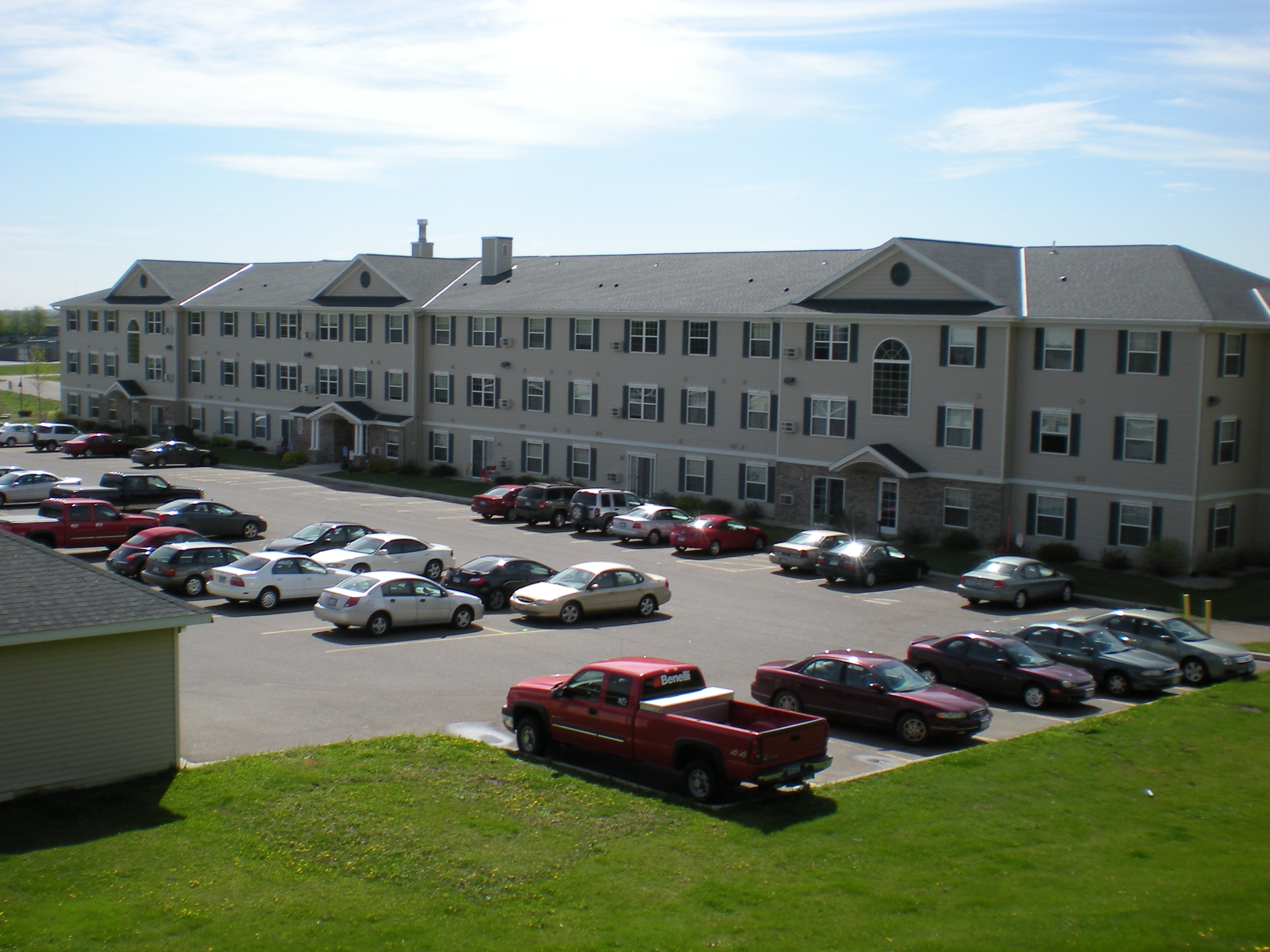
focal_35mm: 43
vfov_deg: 33.6
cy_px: 478
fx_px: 1578
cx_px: 597
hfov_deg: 43.8
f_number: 4.6
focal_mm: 6.3
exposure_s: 1/492
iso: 64
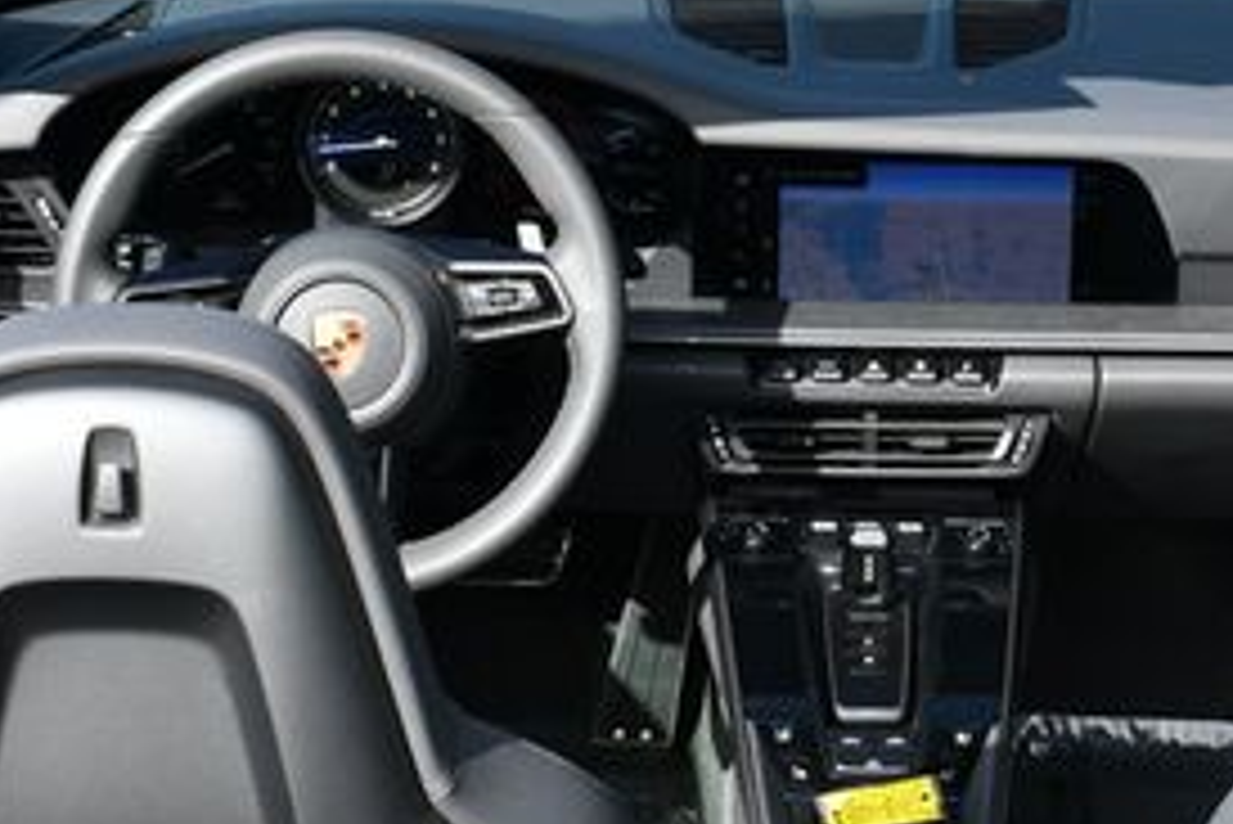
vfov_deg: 12.2
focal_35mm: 112
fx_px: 3838
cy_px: 185
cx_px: 850
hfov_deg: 18.2
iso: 160
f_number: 8
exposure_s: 1/250
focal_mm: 24
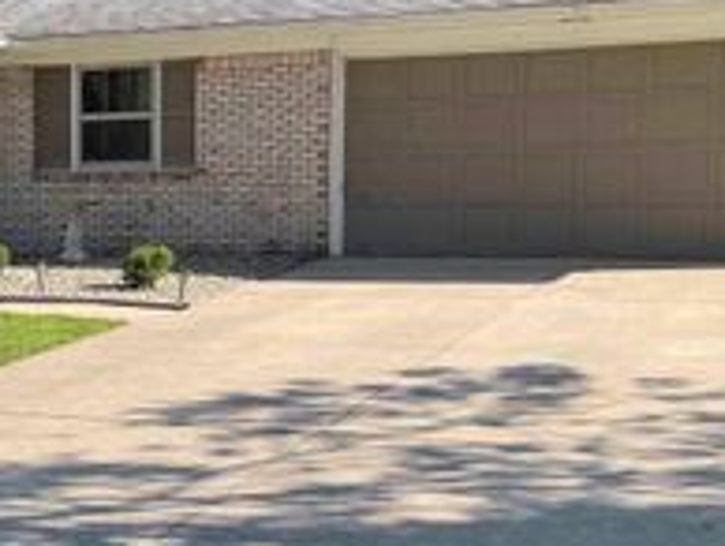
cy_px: 316
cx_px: 86
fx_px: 1405
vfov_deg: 22.0
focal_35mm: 67
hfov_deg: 28.0
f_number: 1.6
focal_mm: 4.2
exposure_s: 1/1473
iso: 32
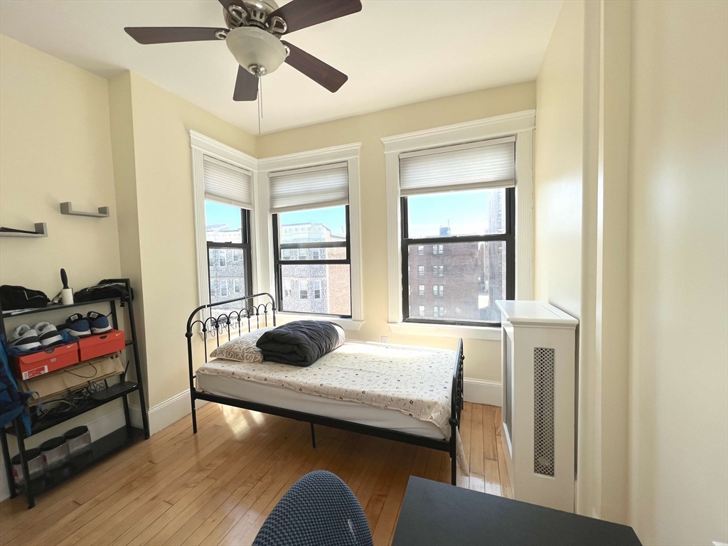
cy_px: 273
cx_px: 364
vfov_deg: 89.9
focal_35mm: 13
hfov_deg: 106.2
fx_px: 273
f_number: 1.8
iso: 32
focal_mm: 1.57
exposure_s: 1/306
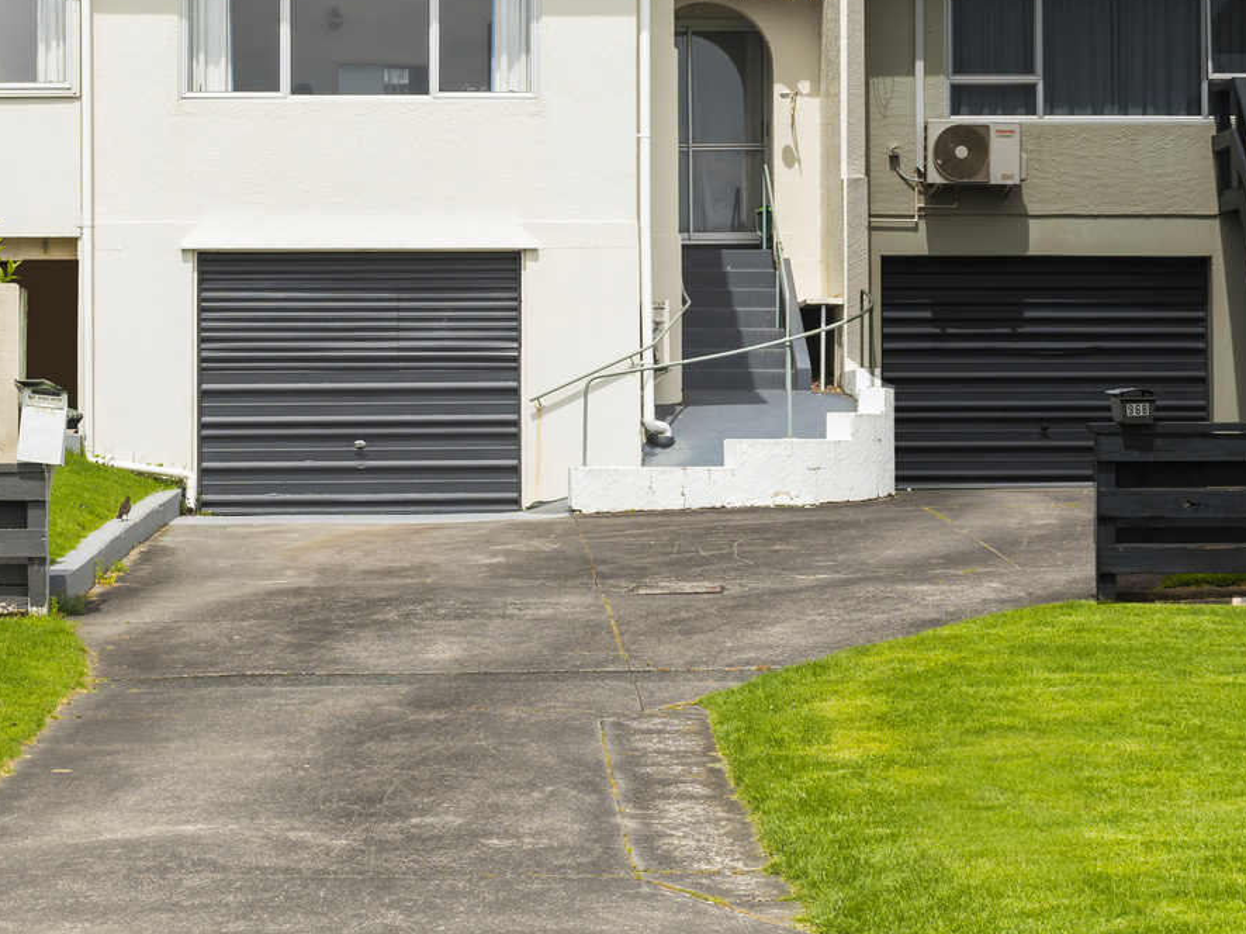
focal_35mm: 99
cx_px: 219
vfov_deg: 14.9
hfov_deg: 19.6
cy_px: 234
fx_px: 3563
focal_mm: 38
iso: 250
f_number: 7.1
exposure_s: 1/640
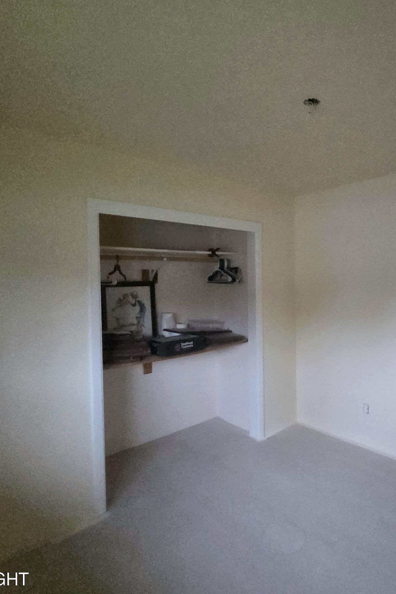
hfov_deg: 61.8
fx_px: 314
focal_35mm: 19
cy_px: 295
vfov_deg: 86.9
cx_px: 285
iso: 1250
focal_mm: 2.2
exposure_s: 1/40
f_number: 2.2
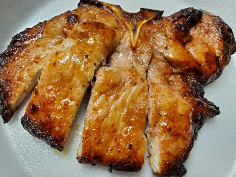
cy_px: 88
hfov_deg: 67.3
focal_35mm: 26
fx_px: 177
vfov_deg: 53.1
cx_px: 118
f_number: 2.4
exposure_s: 1/39
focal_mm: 4.3
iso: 200
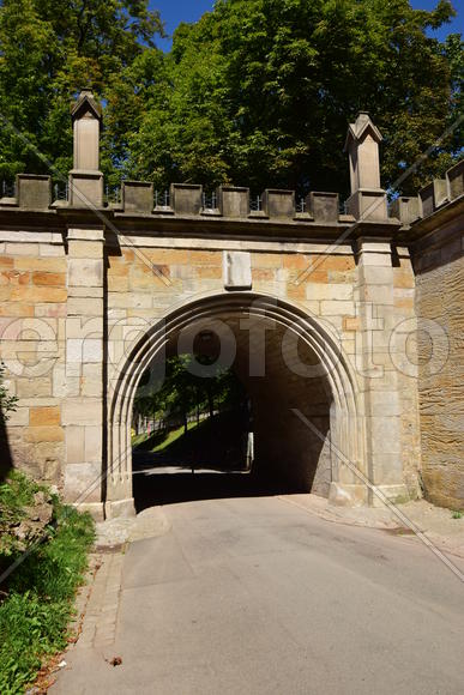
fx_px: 580
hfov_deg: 43.6
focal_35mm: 30
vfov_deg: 61.9
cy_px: 348
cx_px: 232
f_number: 11
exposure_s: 1/125
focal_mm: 20
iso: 100
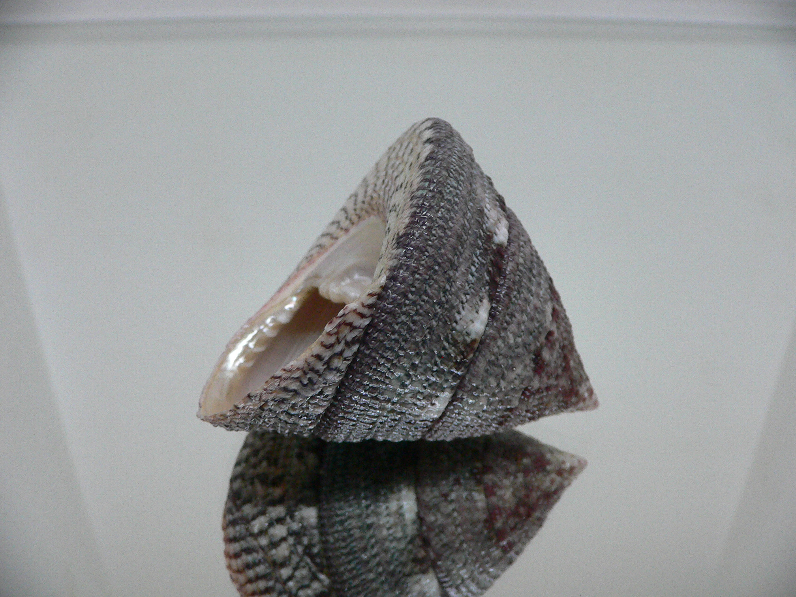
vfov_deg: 40.7
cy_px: 298
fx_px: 805
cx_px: 398
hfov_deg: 52.6
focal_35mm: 35
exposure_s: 1/60
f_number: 2.8
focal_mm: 4.6
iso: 200
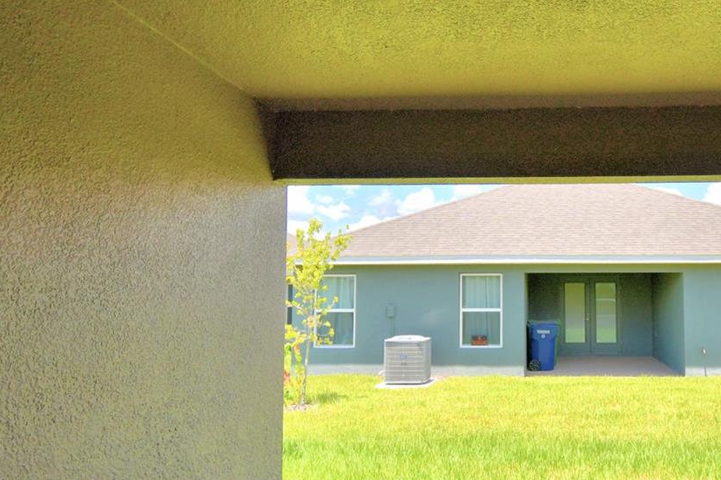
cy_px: 255
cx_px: 526
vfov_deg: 44.9
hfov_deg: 60.8
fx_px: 580
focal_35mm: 29
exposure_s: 1/640
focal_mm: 10
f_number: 4.5
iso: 100
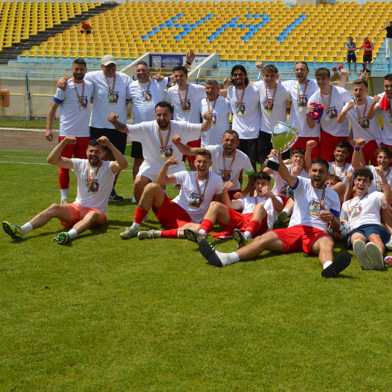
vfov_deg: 31.8
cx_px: 333
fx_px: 689
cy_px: 188
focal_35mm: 54
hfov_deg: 30.7
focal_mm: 23
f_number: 9
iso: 100
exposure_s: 1/320
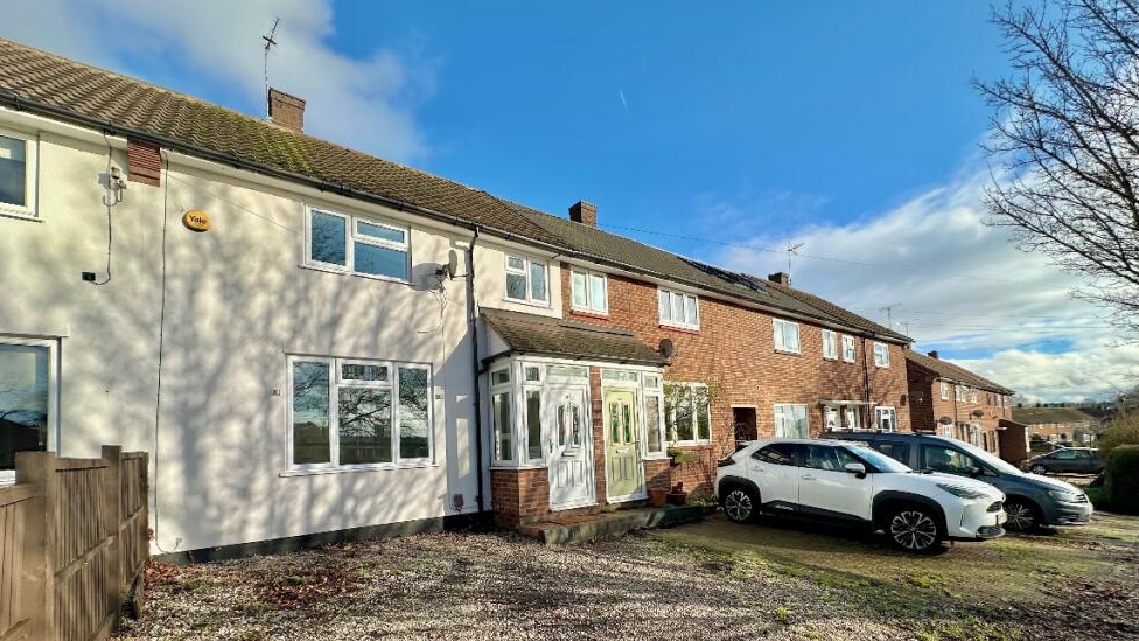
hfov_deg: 99.4
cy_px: 420
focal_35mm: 16
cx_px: 567
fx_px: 483
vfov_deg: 65.5
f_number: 2.2
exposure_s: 1/1715
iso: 50
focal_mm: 2.22
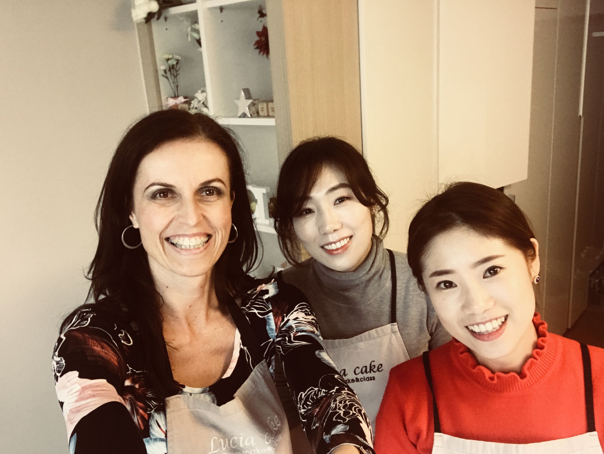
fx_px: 559
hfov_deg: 56.8
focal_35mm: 32
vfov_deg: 44.2
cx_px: 302
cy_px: 227
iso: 50
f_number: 2.2
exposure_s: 1/30
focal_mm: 2.87
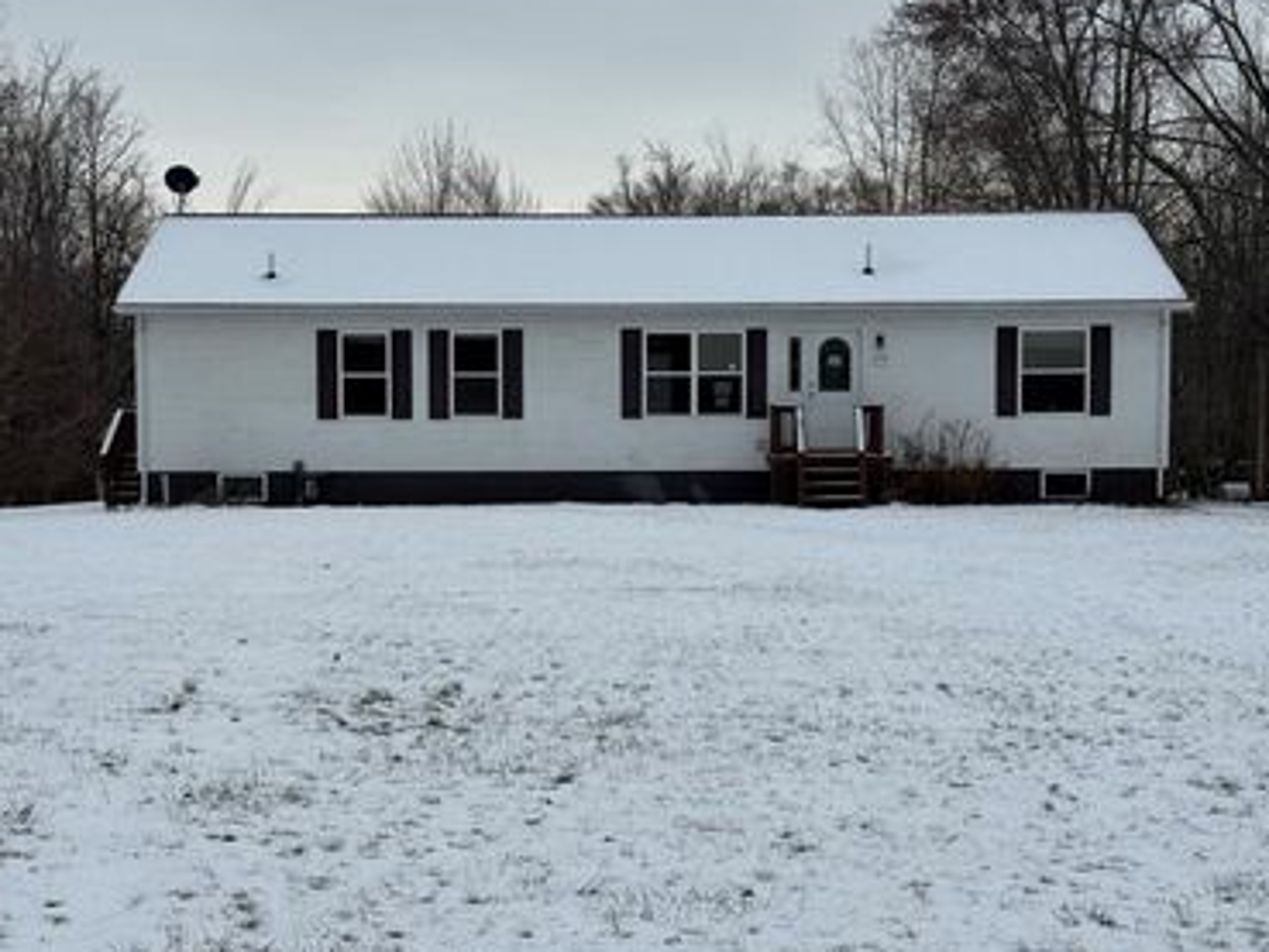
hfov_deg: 29.8
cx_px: 612
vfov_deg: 22.6
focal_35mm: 65
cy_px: 541
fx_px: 2384
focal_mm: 6.76
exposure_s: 1/2110
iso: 64
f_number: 1.78
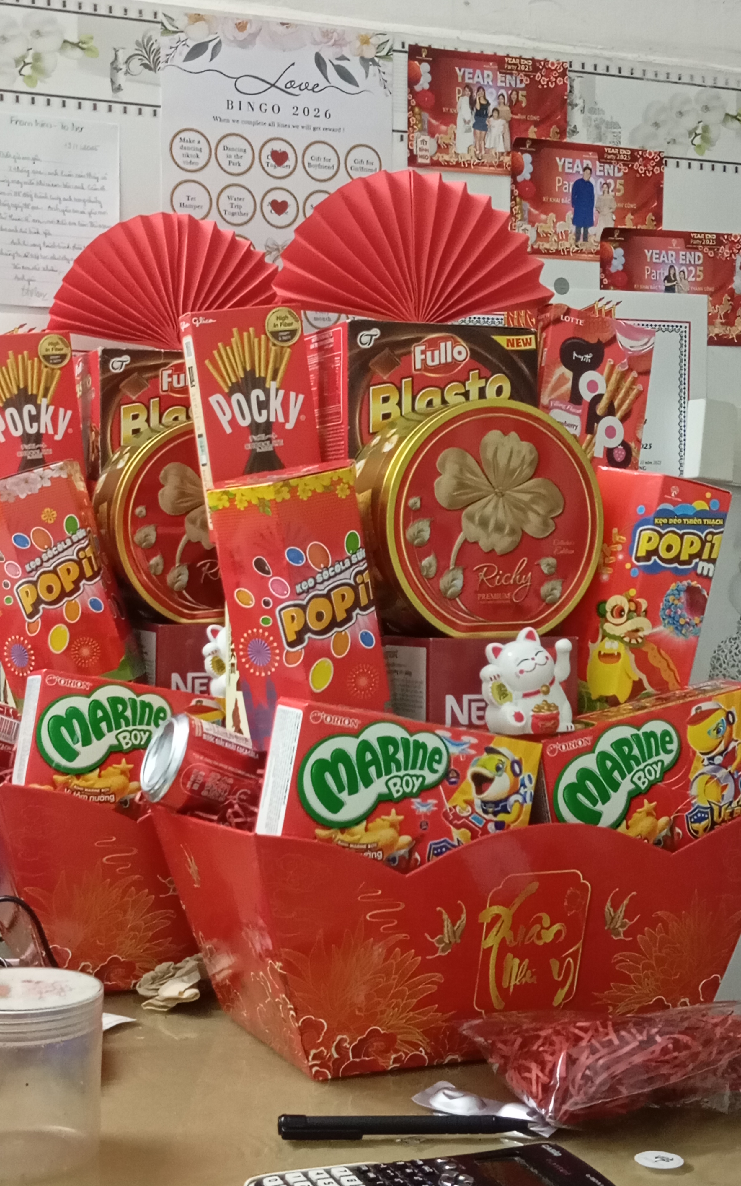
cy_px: 596
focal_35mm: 55
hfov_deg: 23.6
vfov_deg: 36.9
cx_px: 357
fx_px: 1777
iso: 2816
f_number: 1.8
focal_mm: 4.22
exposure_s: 1/25
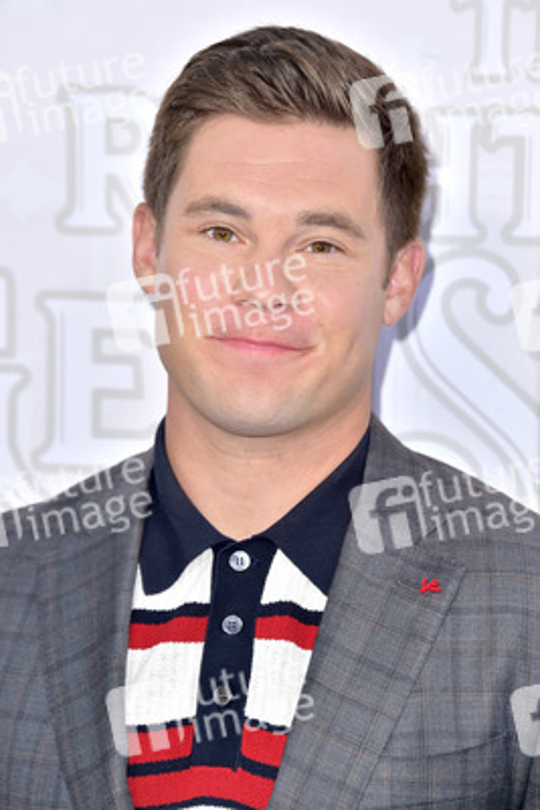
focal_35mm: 180
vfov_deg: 11.4
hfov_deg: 7.6
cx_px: 270
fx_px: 4046
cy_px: 405
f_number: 7.1
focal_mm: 180
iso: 320
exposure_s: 1/250
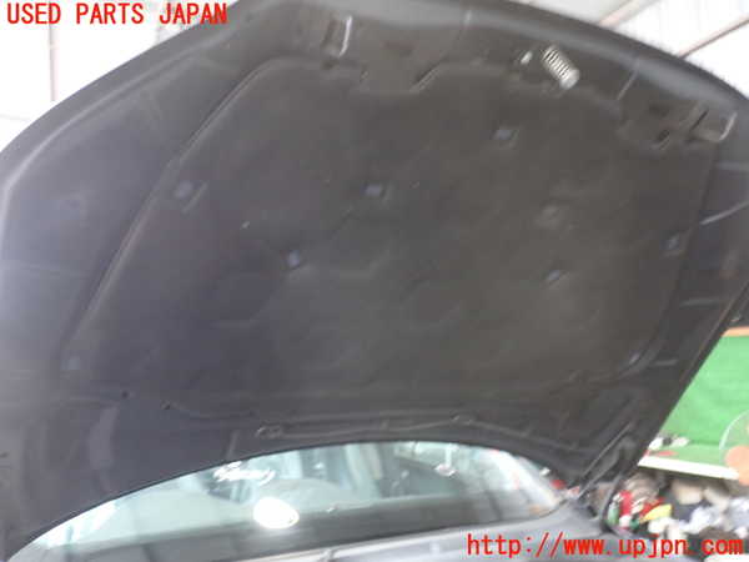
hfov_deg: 60.0
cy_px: 281
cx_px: 374
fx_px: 649
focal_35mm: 30
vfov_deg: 46.8
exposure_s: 1/30
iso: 400
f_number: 2.3
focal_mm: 5.4
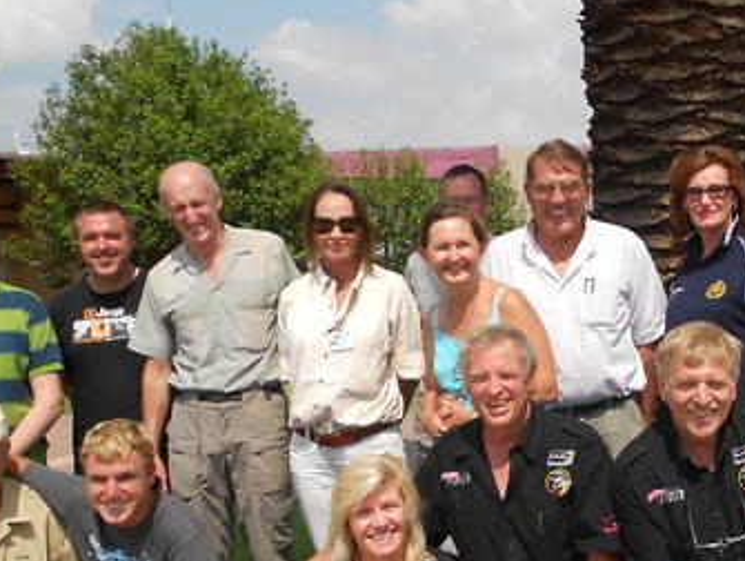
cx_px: 652
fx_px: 1336
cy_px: 374
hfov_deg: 30.0
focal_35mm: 62
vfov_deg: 23.6
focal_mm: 4.6
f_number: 3.2
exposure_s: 1/1250
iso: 80
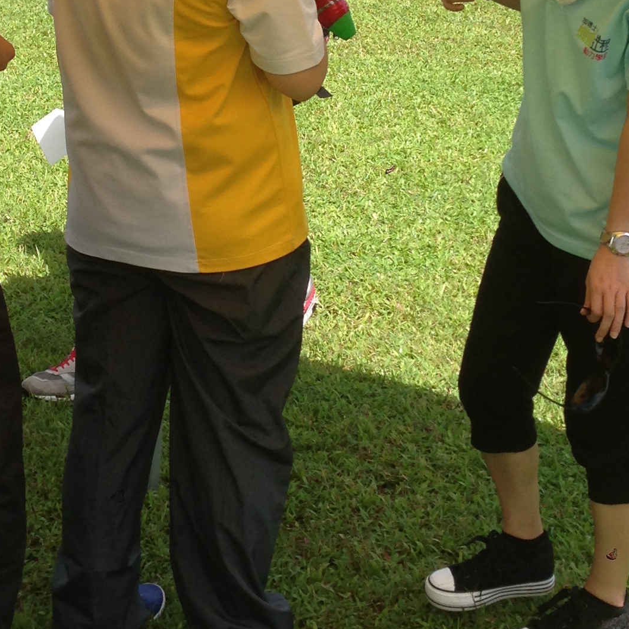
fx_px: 1850
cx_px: 231
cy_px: 26
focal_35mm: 90
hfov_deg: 19.3
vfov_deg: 18.9
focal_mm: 4.13
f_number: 2.4
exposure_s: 1/821
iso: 50
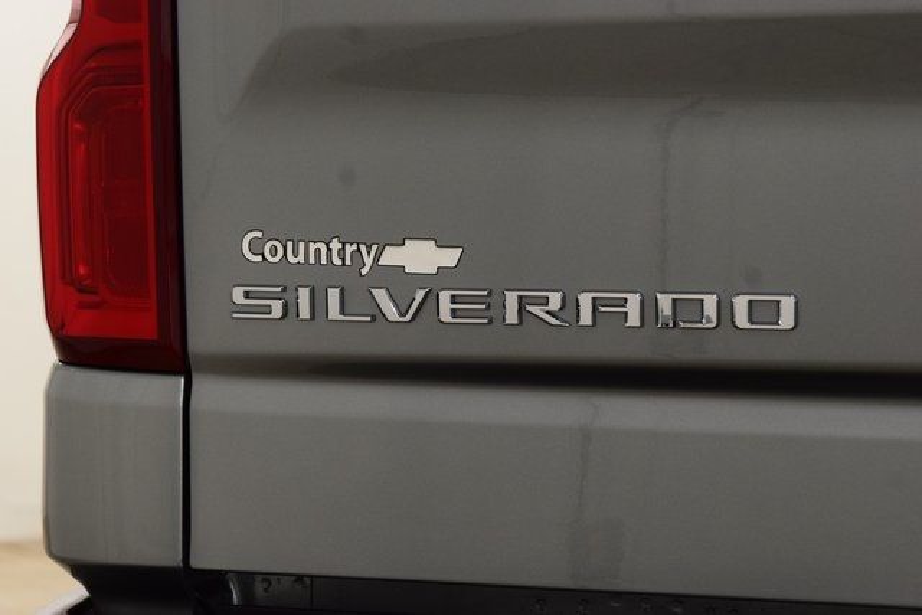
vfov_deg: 13.0
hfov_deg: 19.5
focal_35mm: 105
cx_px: 461
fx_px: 2690
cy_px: 308
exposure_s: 1/30
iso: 1100
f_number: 7.1
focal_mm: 70
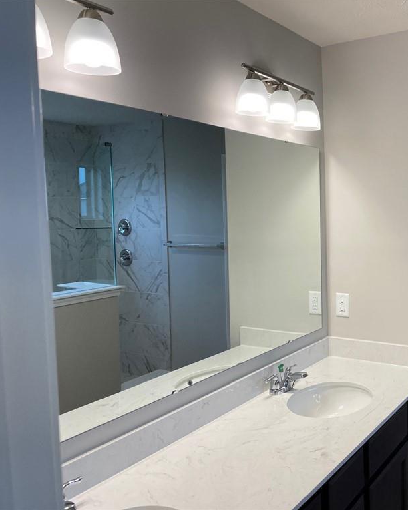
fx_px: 513
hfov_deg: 41.5
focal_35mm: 34
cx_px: 327
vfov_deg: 52.8
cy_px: 254
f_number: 1.6
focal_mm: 4.2
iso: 50
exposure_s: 1/120
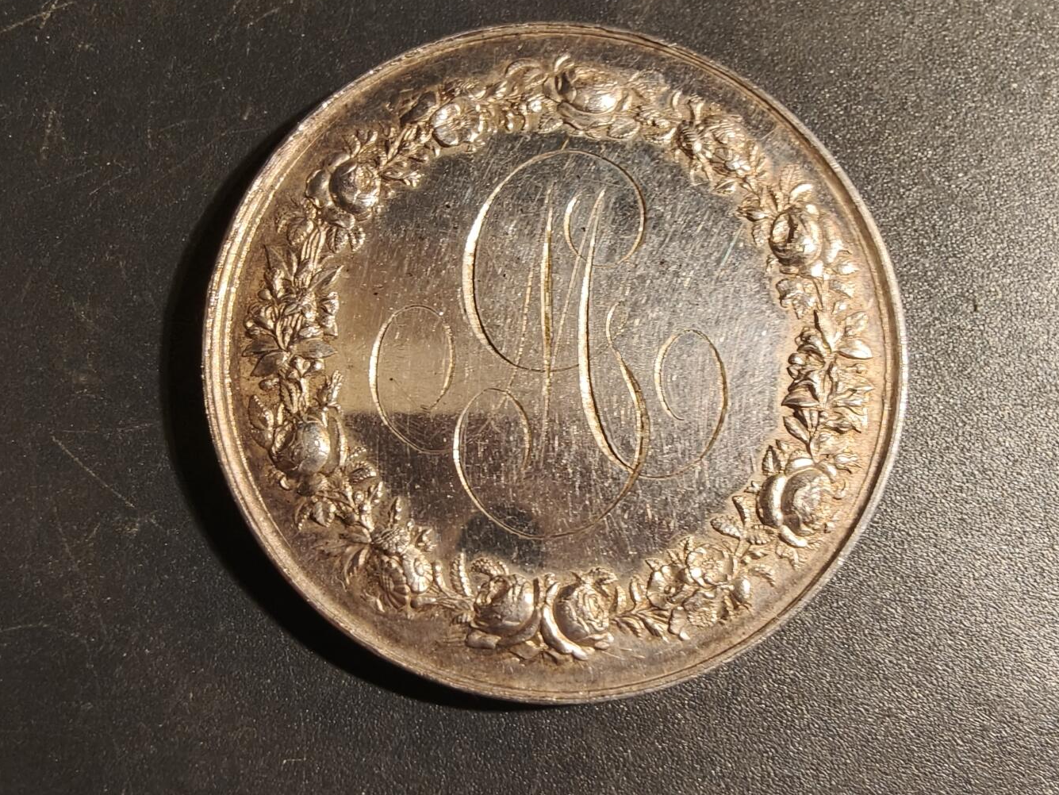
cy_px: 436
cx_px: 534
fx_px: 949
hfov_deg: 58.3
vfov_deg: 45.4
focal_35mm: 31
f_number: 2
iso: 200
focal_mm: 2.32
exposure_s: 1/85.9
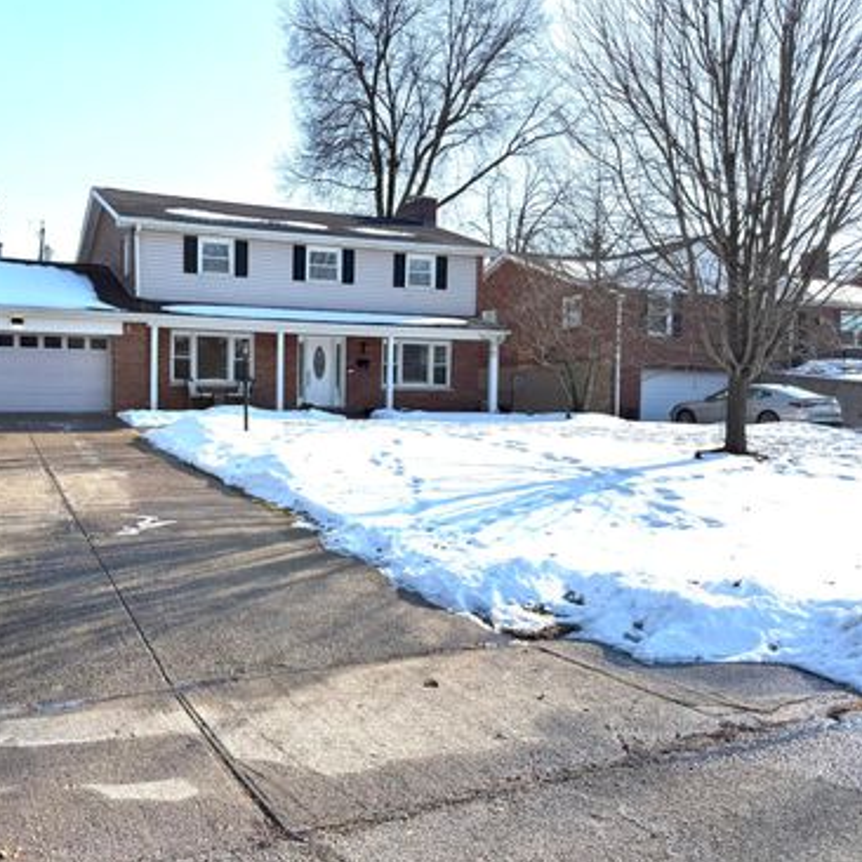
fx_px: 817
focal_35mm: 29
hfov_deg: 54.3
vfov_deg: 55.6
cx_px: 276
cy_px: 427
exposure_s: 1/4405
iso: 80
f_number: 1.78
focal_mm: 6.76
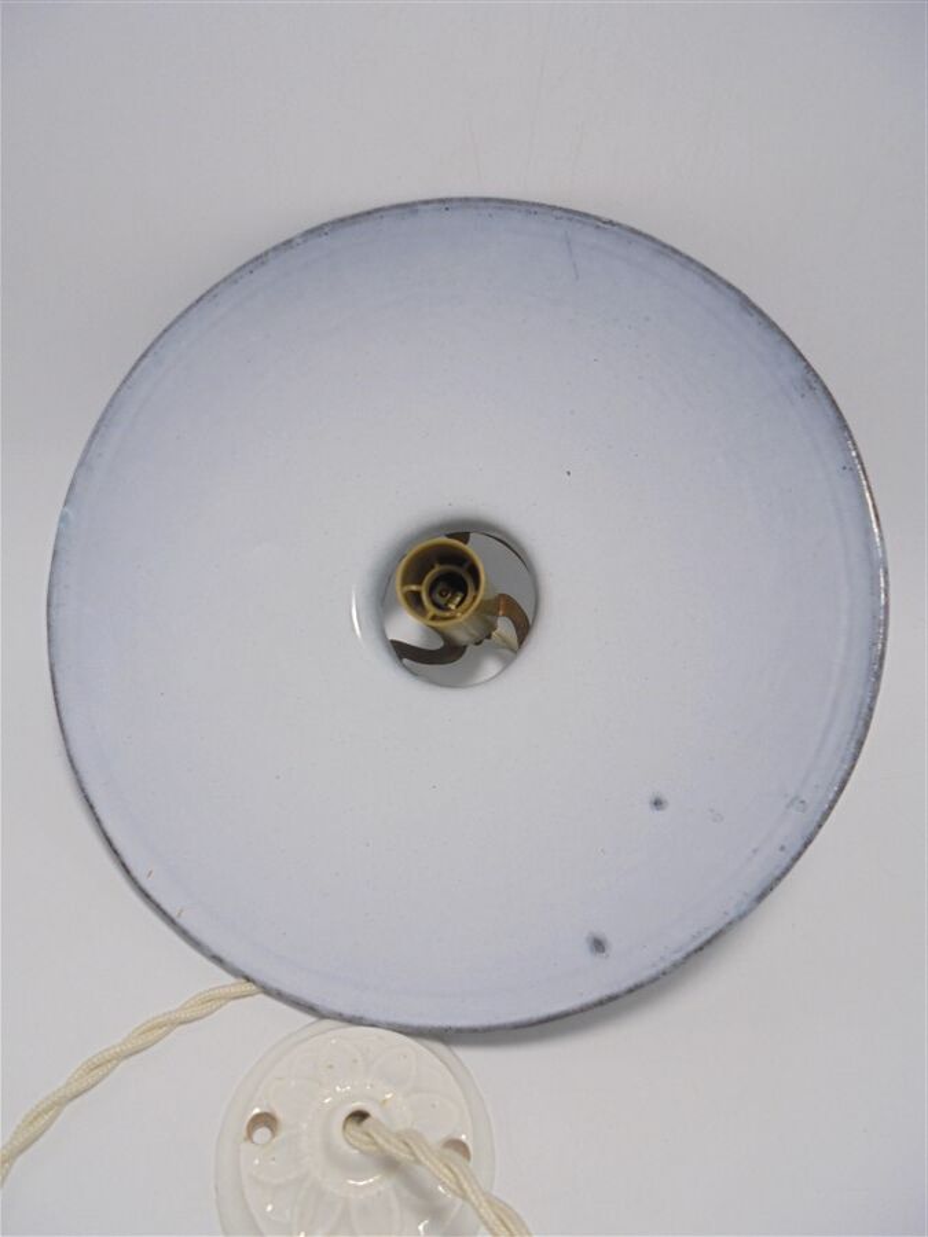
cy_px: 618
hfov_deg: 53.1
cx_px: 464
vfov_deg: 67.3
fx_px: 929
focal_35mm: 26
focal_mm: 4.6
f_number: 3.5
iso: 100
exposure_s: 1/100
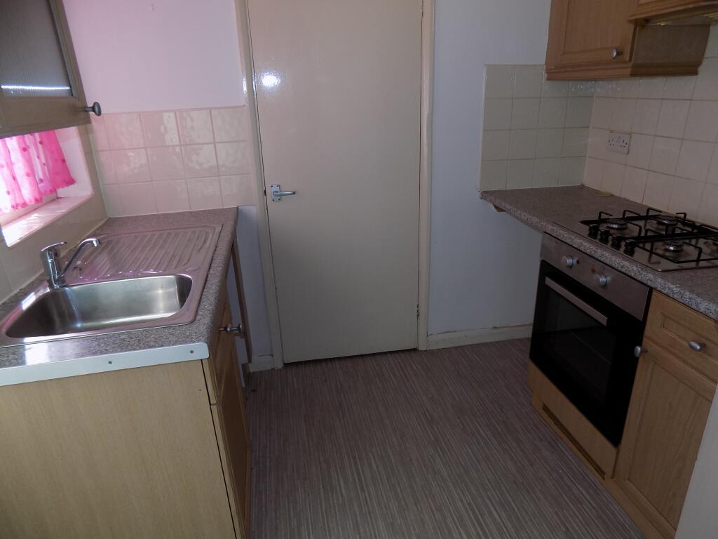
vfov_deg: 58.9
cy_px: 270
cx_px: 359
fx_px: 477
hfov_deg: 73.9
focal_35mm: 23
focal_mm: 4
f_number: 3.1
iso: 80
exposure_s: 1/100
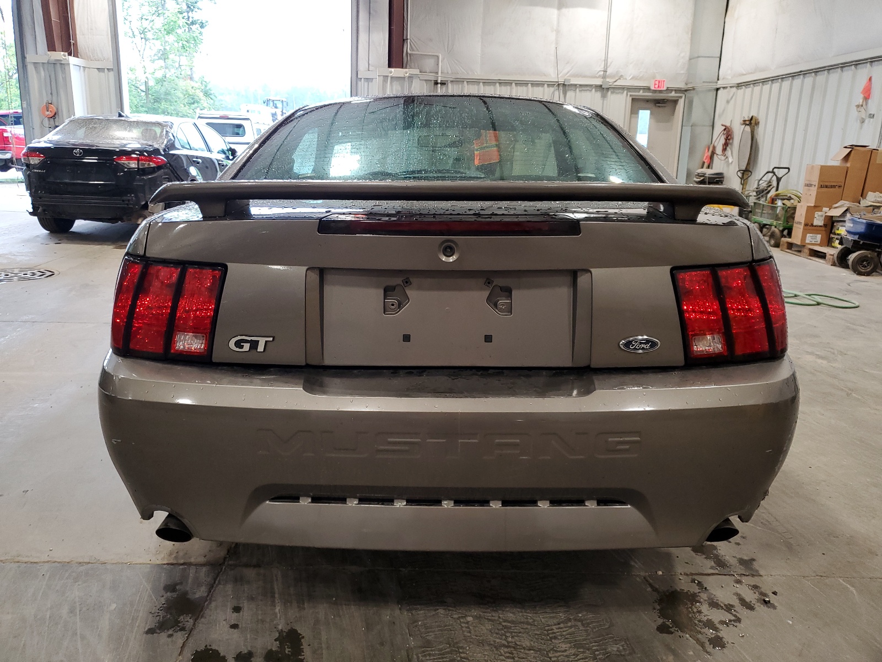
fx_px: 662
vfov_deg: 53.1
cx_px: 441
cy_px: 331
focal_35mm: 26
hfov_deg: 67.3
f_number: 1.5
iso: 93
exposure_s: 1/60.2
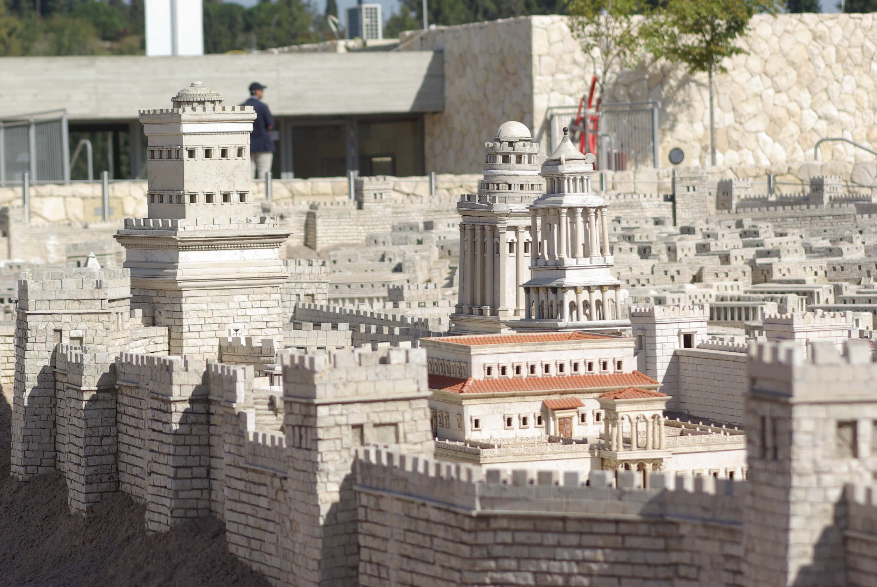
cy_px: 294
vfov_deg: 9.7
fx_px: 3476
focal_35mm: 142
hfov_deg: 14.4
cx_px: 438
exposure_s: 1/750
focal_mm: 95
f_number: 8
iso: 100
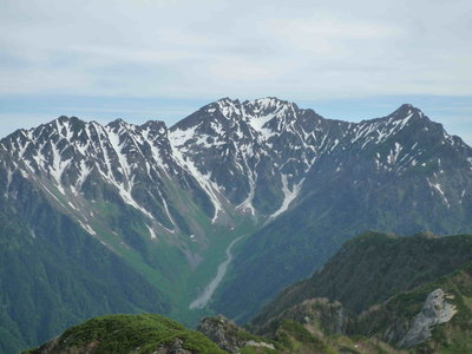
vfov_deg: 26.1
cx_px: 236
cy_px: 177
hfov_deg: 34.3
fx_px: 764
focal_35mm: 56
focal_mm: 9.9
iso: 160
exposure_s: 1/800
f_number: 5
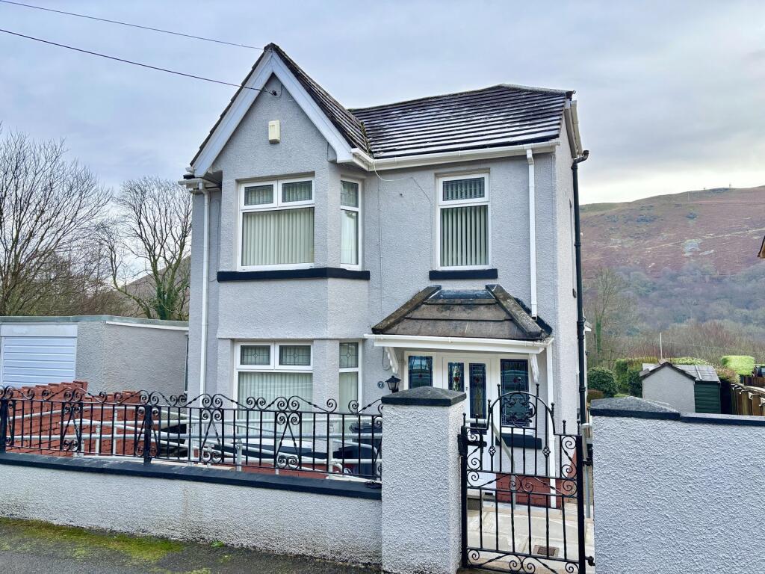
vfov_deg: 53.1
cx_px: 382
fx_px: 575
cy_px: 287
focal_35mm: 26
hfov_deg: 67.3
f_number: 1.6
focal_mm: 5.96
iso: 50
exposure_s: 1/831
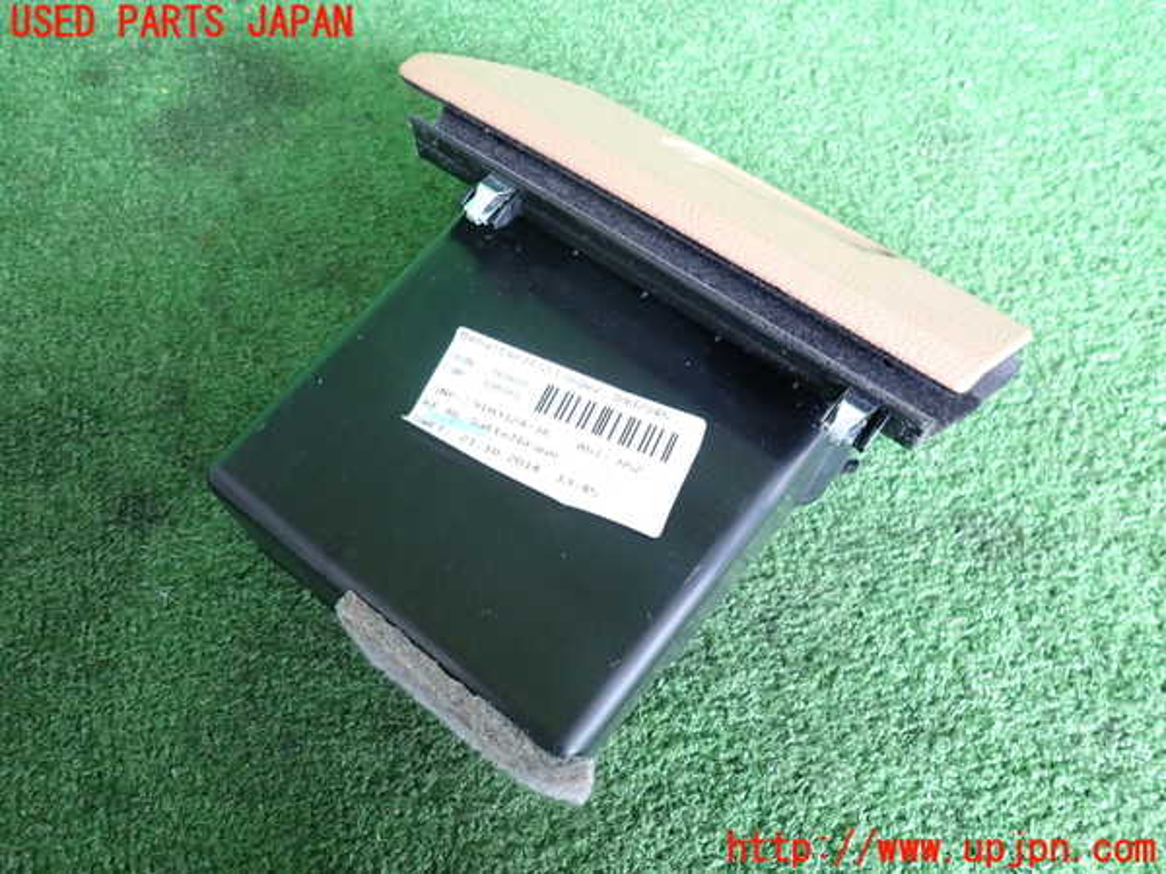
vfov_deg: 54.9
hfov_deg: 69.4
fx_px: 842
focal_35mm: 25
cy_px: 437
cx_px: 583
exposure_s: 1/30
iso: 400
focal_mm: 4.5
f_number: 2
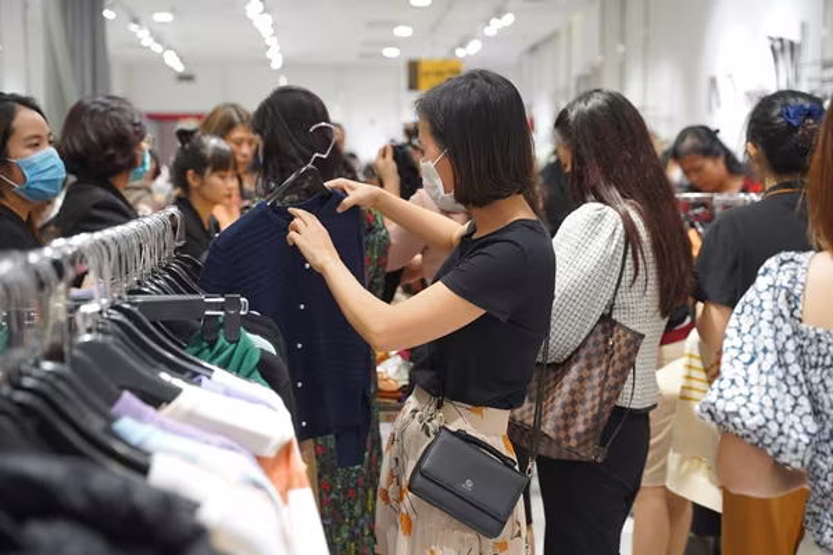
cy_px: 278
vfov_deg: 26.0
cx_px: 416
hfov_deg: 38.2
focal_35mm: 52
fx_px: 1203
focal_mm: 52
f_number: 3.5
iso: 2000
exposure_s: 1/200
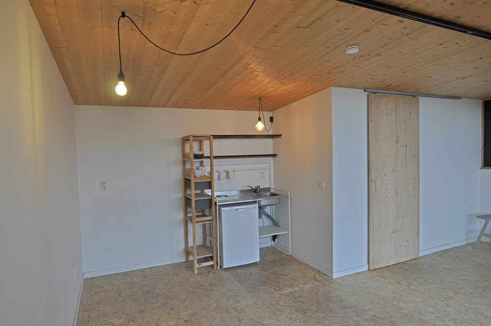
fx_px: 286
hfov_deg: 81.3
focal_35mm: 21
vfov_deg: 59.4
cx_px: 246
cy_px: 163
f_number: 4
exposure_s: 1/60
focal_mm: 14
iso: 200
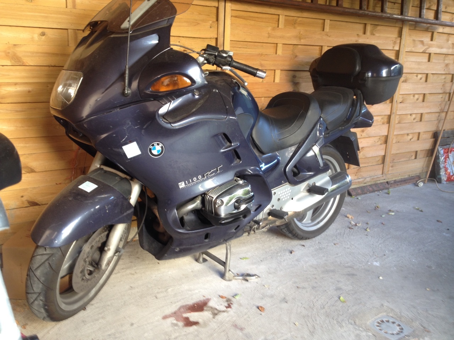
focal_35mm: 35
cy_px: 170
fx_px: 459
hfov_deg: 52.6
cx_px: 227
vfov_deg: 40.7
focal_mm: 4.28
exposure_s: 1/20
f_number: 2.4
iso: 50
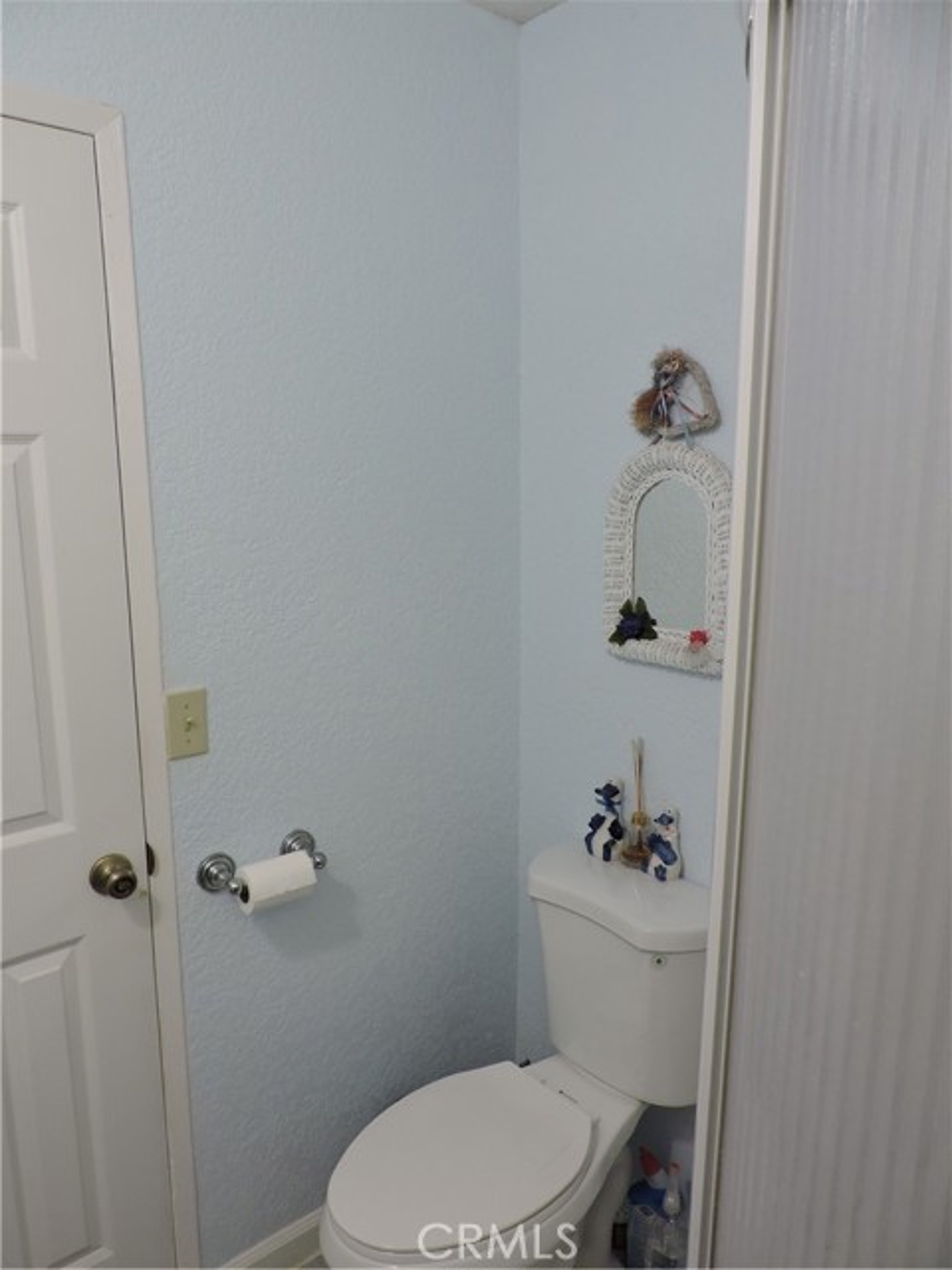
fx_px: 880
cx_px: 476
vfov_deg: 71.6
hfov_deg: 56.8
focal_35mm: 24
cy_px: 635
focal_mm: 4.3
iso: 200
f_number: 3
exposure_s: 1/30
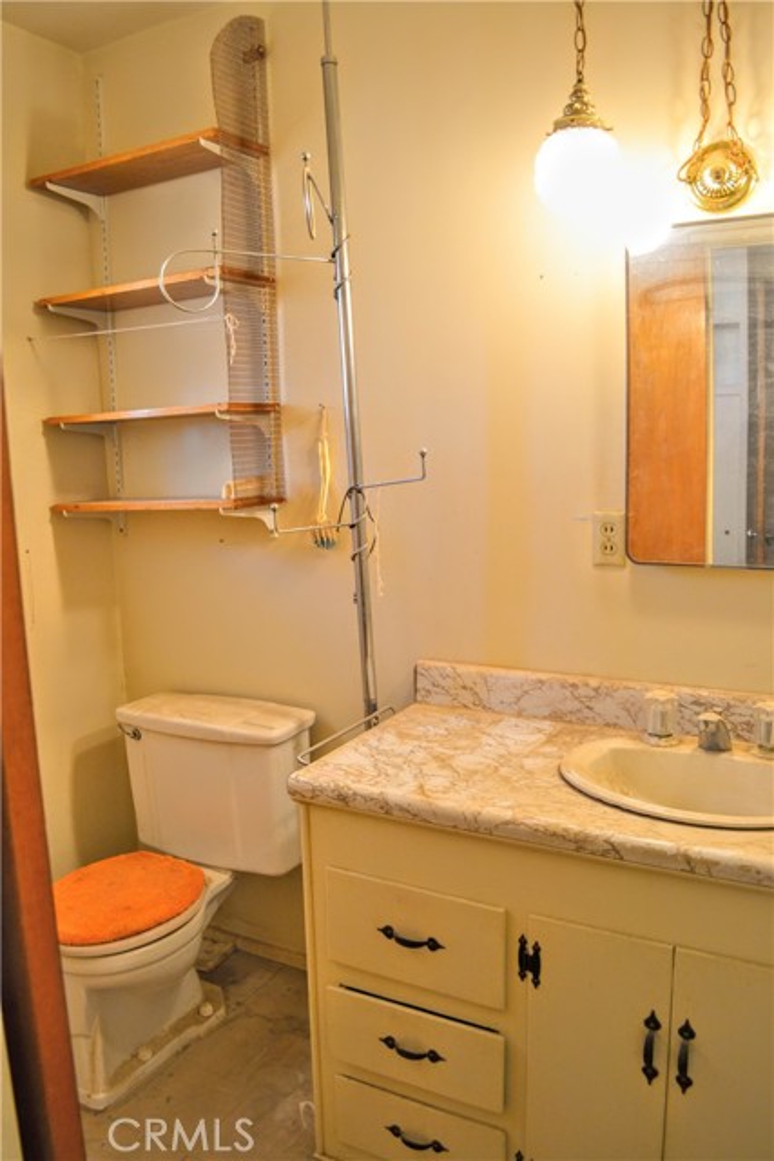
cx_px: 387
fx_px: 870
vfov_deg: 67.4
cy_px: 580
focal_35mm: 27
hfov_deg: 48.0
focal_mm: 18
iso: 400
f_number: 3.5
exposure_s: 1/30
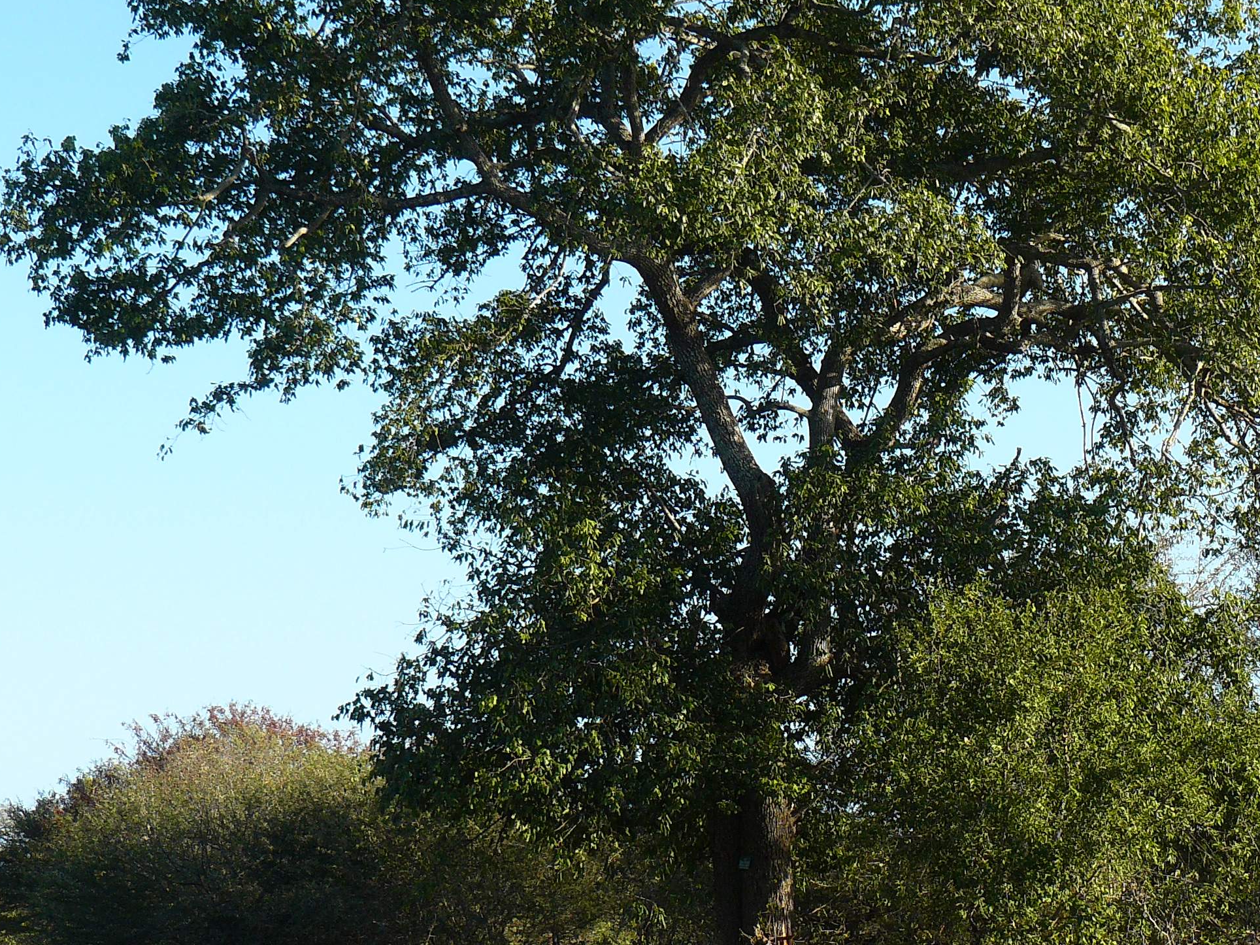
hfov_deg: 20.7
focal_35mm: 94
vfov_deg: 15.7
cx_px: 921
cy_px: 422
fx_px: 3422
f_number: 4.5
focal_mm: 9.9
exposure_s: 1/200
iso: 100
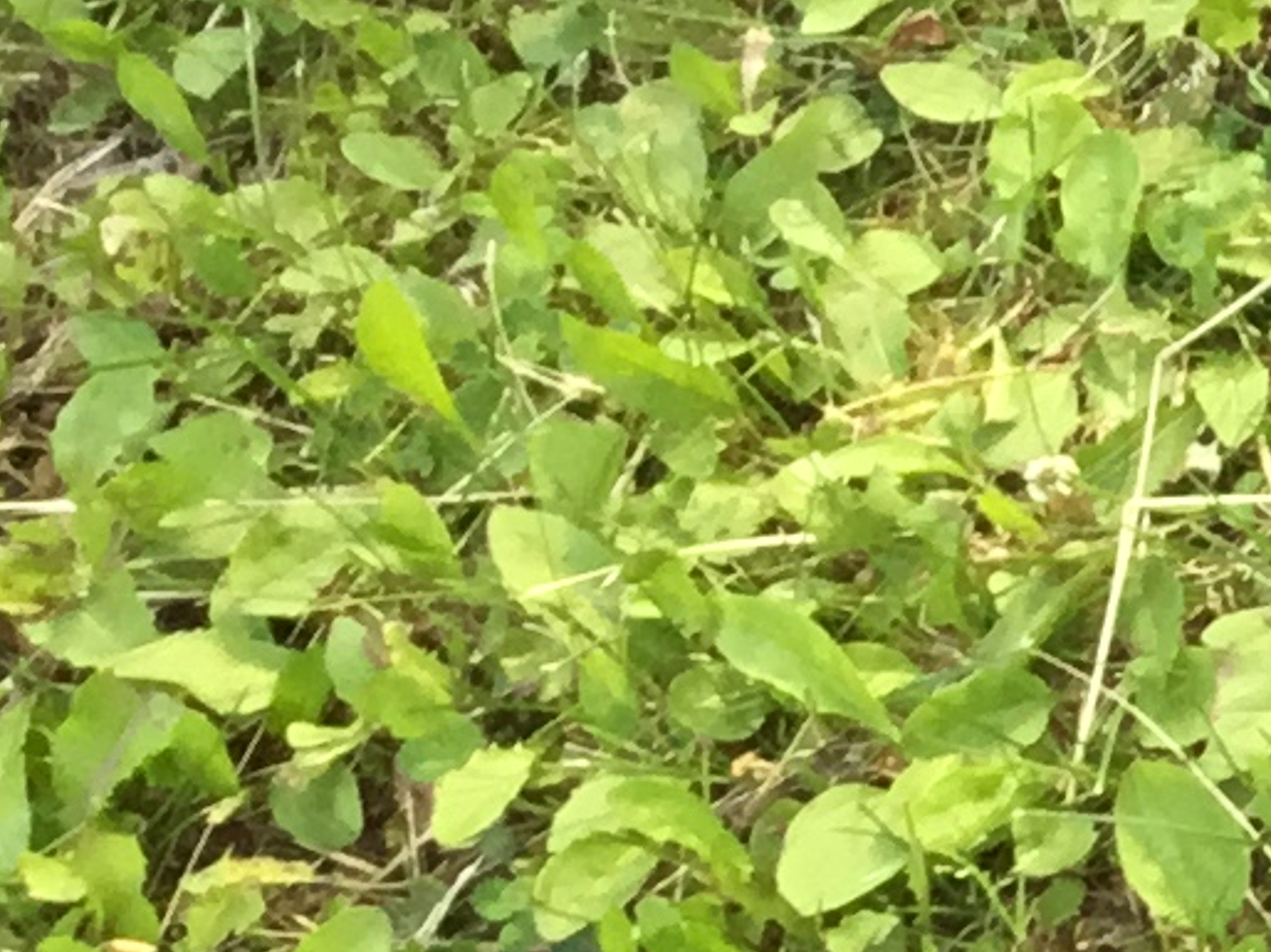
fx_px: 7230
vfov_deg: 7.4
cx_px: 3954
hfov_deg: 8.3
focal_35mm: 197
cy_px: 1311
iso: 32
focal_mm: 3.3
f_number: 2.4
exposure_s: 1/60
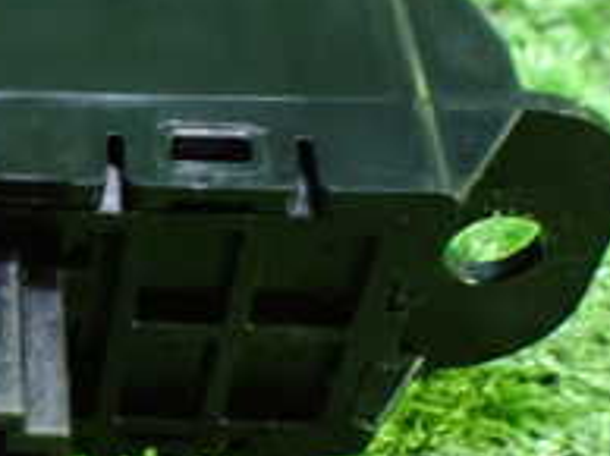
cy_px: 340
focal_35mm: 93
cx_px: -208
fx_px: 1637
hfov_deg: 19.3
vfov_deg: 15.8
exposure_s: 1/30
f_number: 2.3
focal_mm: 5.4
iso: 1250
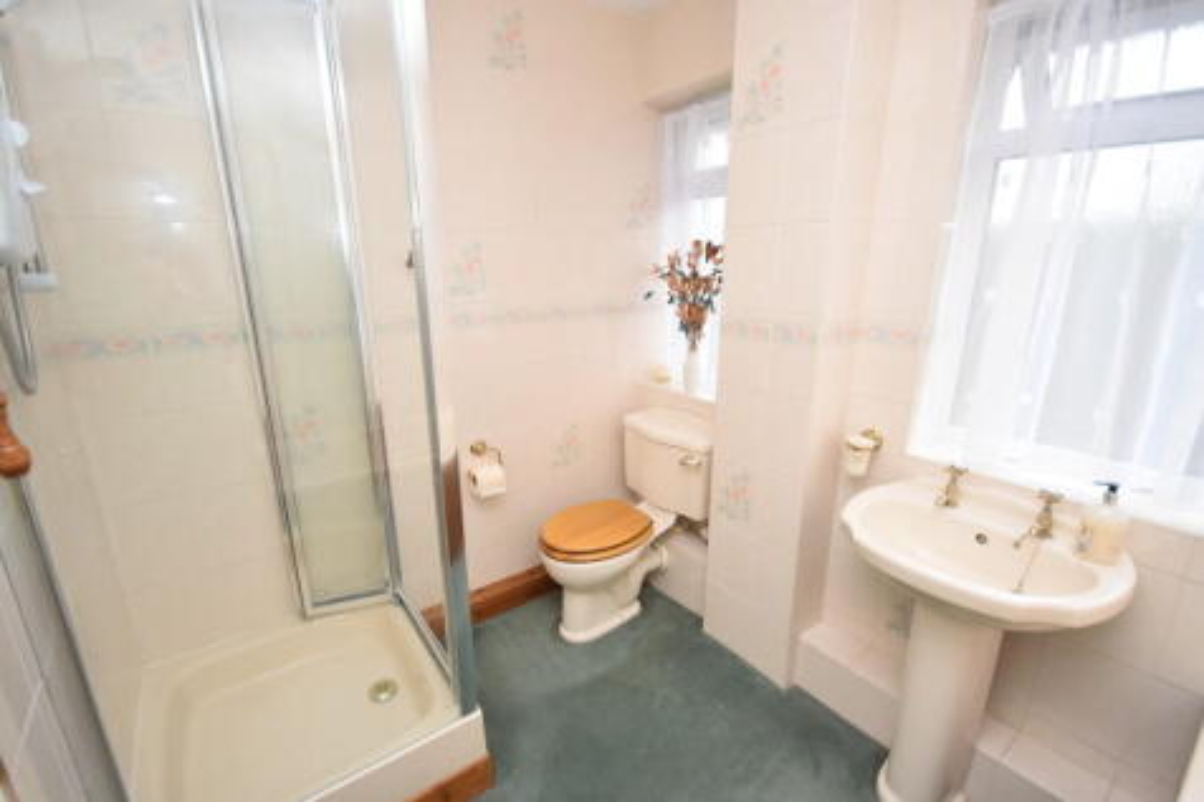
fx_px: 501
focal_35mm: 15
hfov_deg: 100.4
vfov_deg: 77.3
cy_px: 401
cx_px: 602
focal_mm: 10
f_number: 4
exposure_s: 1/125
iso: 800
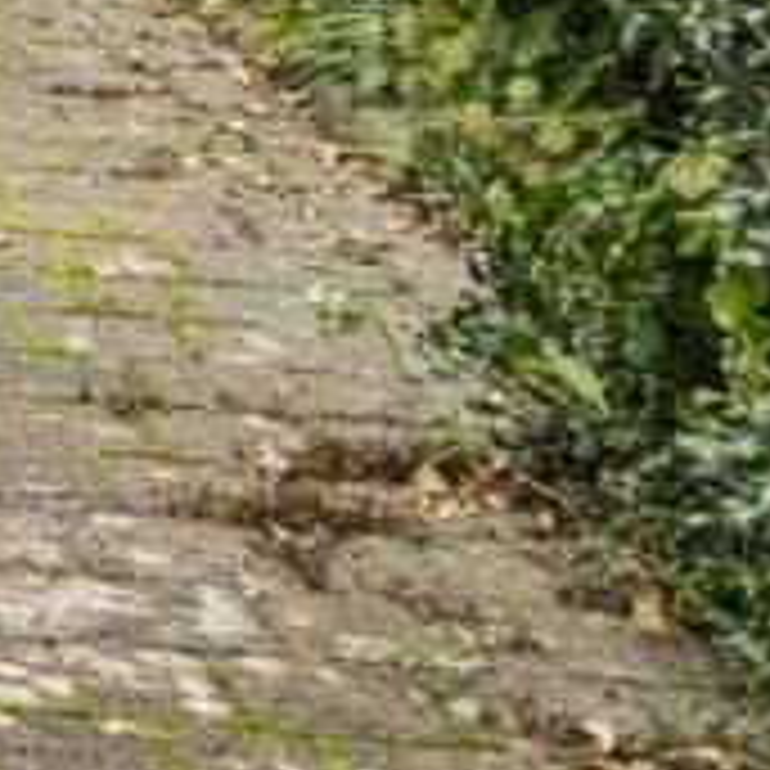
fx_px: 2819
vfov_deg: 13.4
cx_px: -1342
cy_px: -752
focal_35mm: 112
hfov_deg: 11.4
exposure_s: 1/60
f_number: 4
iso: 80
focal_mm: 22
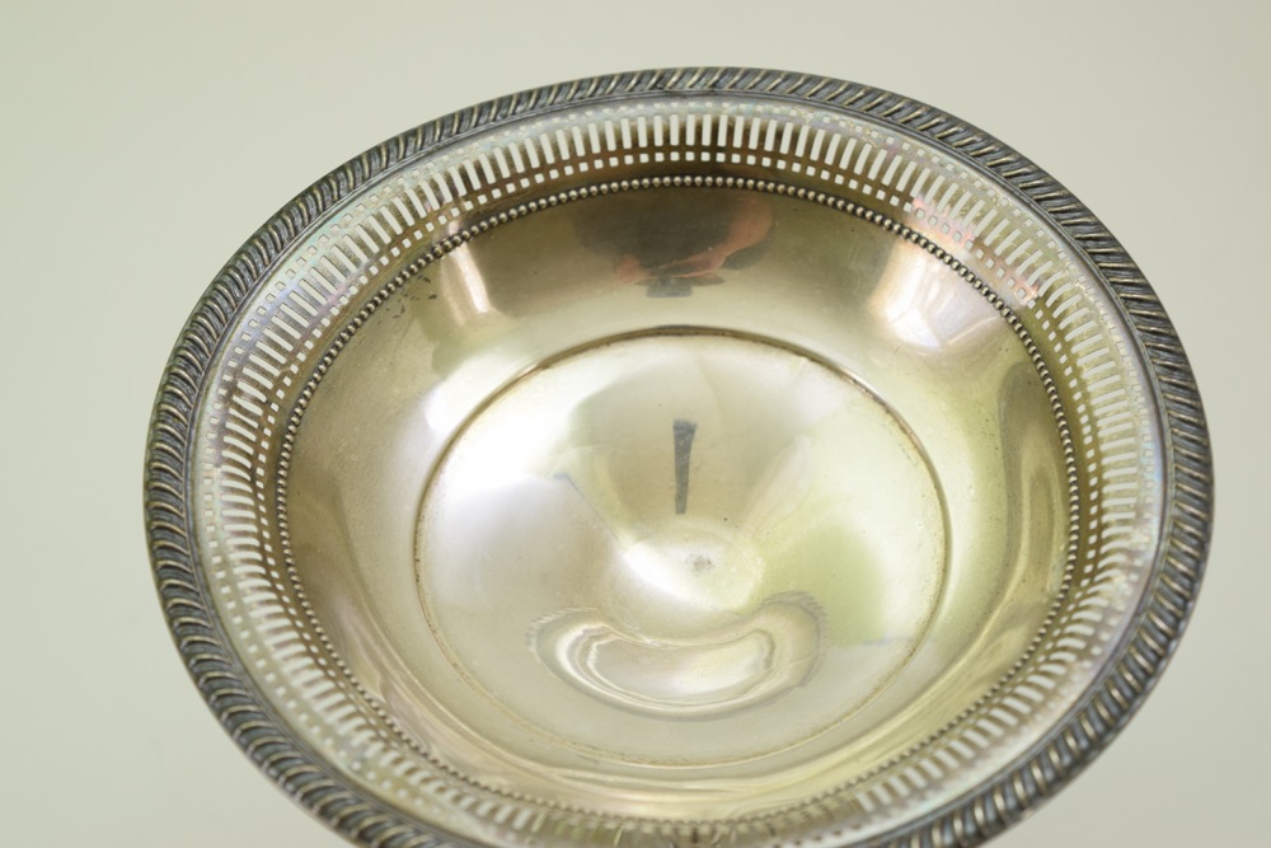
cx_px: 636
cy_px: 424
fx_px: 2913
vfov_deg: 16.6
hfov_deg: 24.6
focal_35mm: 82
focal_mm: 55
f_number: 5.6
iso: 500
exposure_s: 1/125
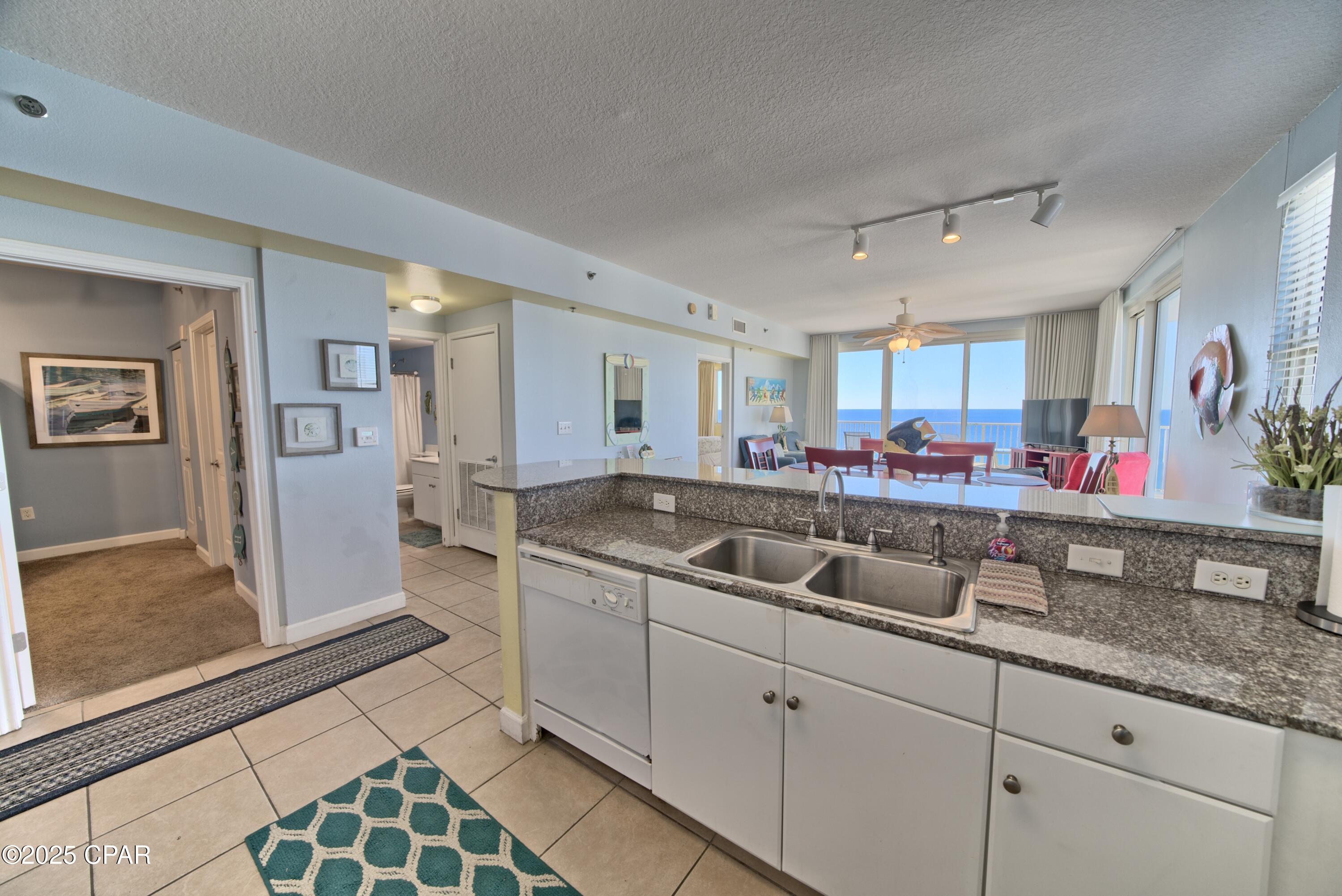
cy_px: 448
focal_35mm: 12
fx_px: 447
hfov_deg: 112.6
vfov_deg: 90.0
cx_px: 671
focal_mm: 12
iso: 500
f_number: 8
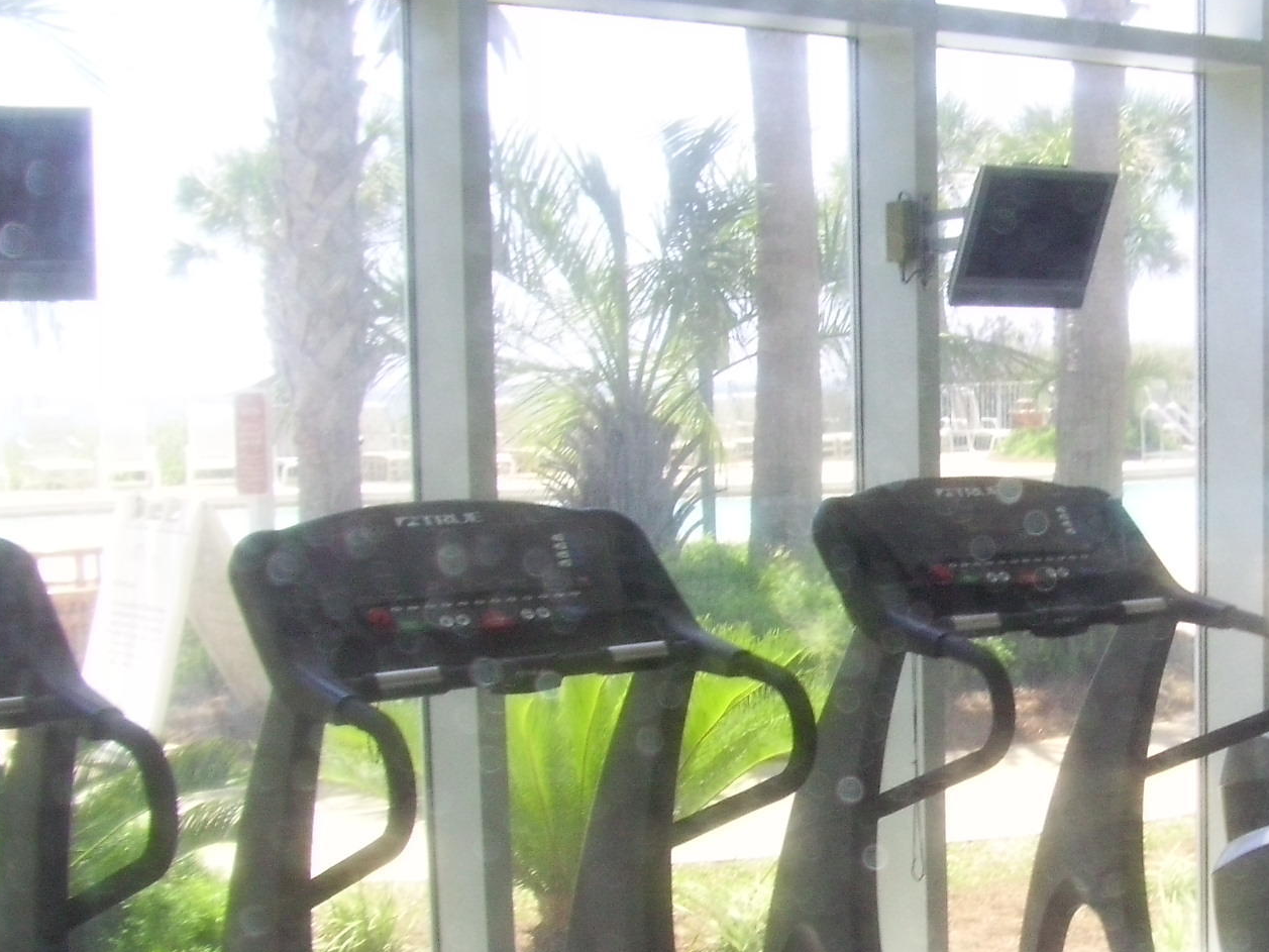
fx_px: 2420
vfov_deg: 22.1
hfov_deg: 28.0
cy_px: 684
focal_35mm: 66
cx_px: 1200
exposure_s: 1/20
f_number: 2.9
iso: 80
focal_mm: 5.7
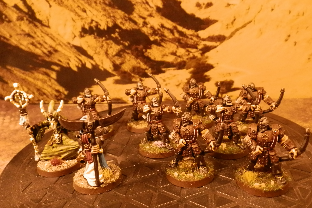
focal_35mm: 33
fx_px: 286
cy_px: 117
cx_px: 173
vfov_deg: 39.9
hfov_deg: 57.1
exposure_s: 1/80
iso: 400
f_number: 3.1
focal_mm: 5
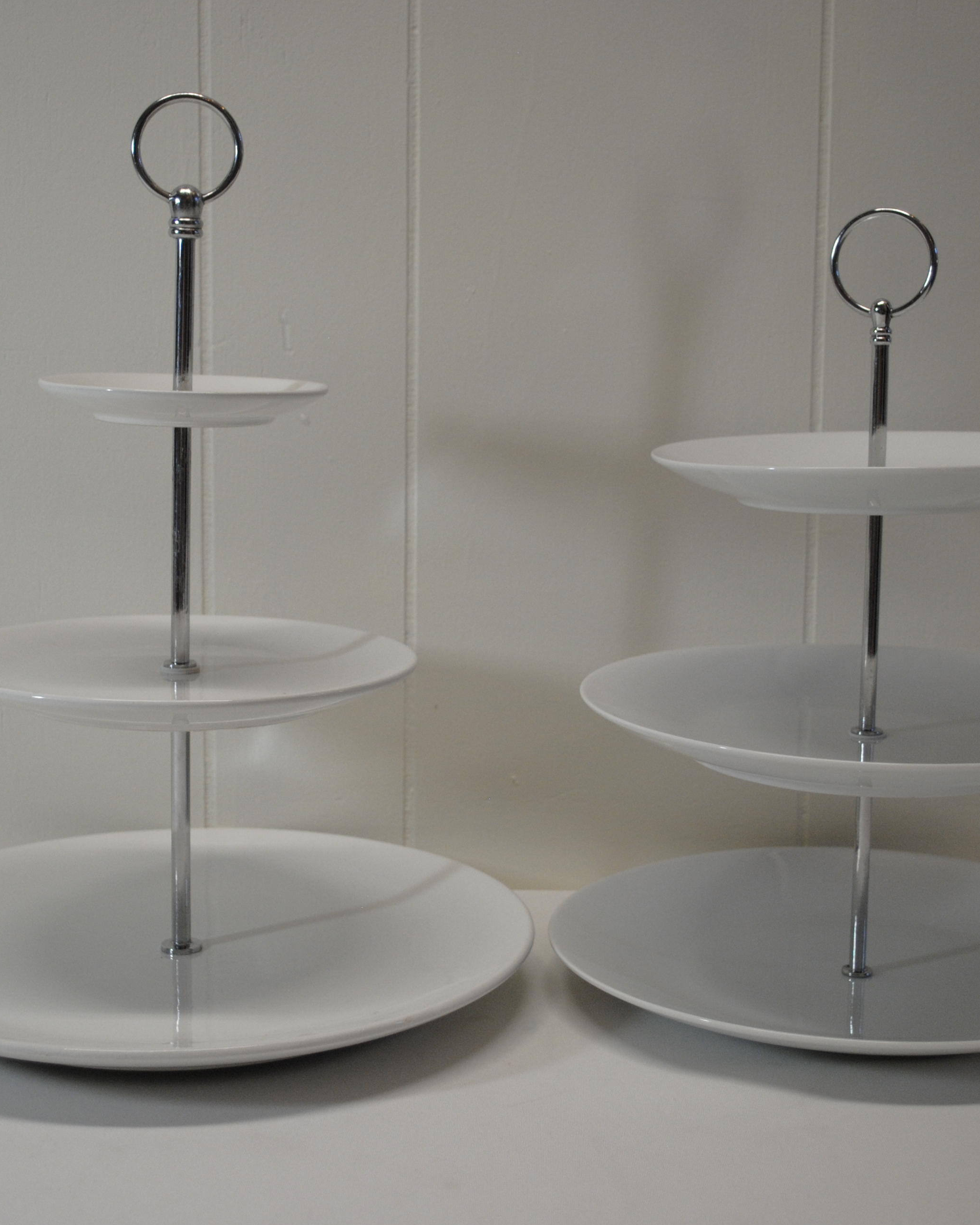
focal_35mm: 51
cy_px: 617
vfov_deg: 36.7
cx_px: 498
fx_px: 1849
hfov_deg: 29.7
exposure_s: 1/100
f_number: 4
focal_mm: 24
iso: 400
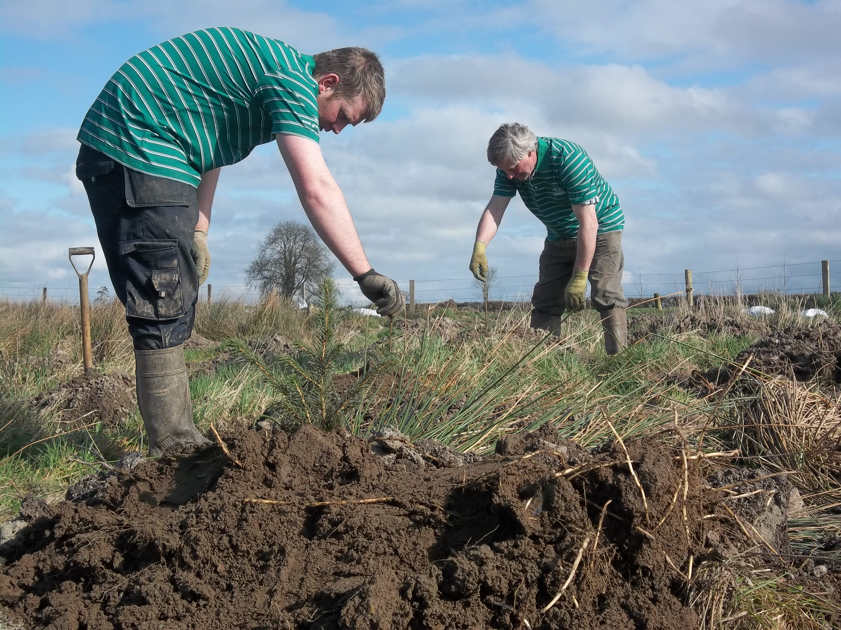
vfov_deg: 28.0
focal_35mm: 52
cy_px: 315
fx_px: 1263
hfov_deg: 36.8
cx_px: 420
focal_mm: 9.3
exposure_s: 1/500
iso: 80
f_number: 5
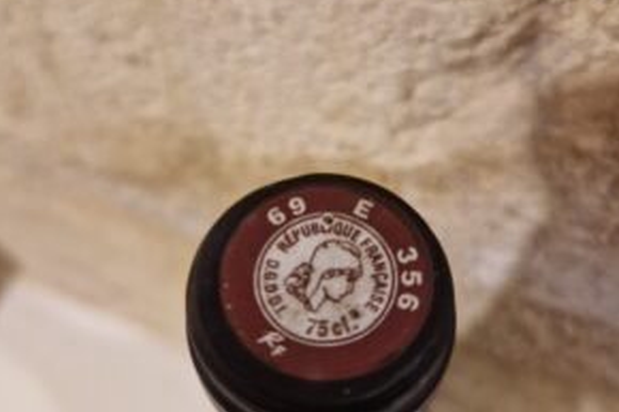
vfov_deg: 39.9
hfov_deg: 57.2
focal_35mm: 33
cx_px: 312
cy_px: 192
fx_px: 567
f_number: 1.8
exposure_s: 1/100
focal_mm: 5.4
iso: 64
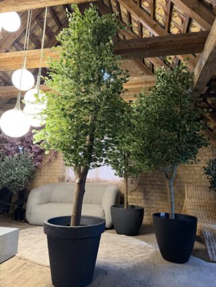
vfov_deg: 71.6
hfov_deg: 56.8
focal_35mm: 24
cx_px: 108
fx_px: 200
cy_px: 144
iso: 800
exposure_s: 1/50
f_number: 1.78
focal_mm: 6.76
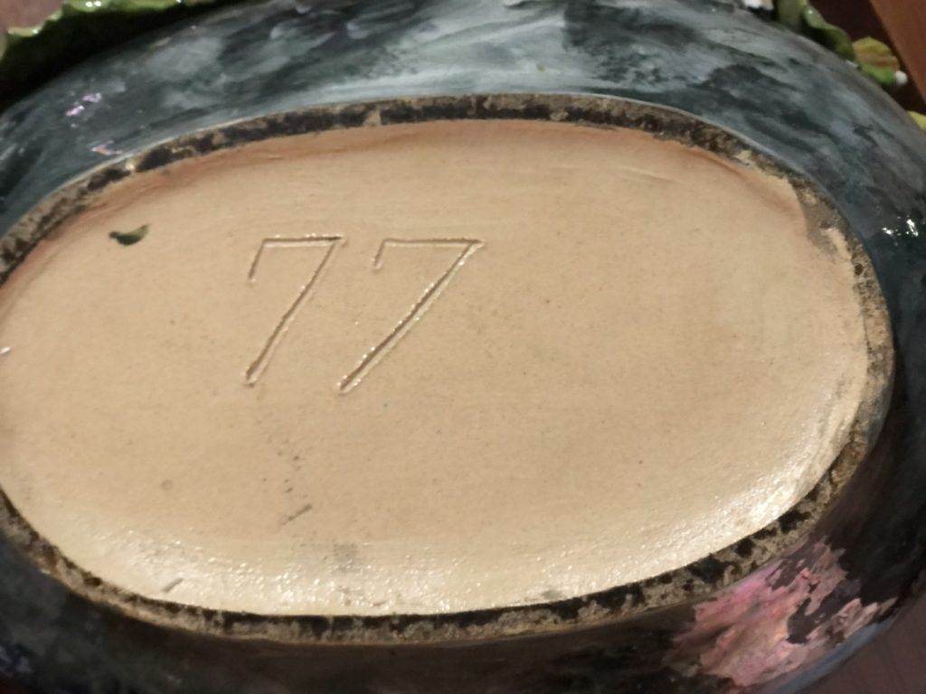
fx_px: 1391
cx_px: 463
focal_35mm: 52
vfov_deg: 28.0
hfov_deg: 36.8
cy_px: 347
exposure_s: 1/10
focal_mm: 6
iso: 160
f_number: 2.4
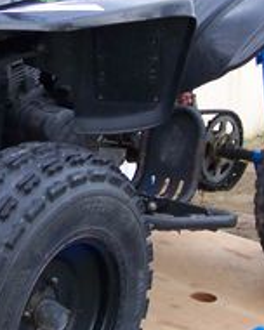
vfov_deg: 16.3
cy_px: 59
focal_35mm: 117
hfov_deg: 13.0
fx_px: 1143
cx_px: 14
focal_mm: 6.3
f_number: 2.8
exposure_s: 1/60
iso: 64
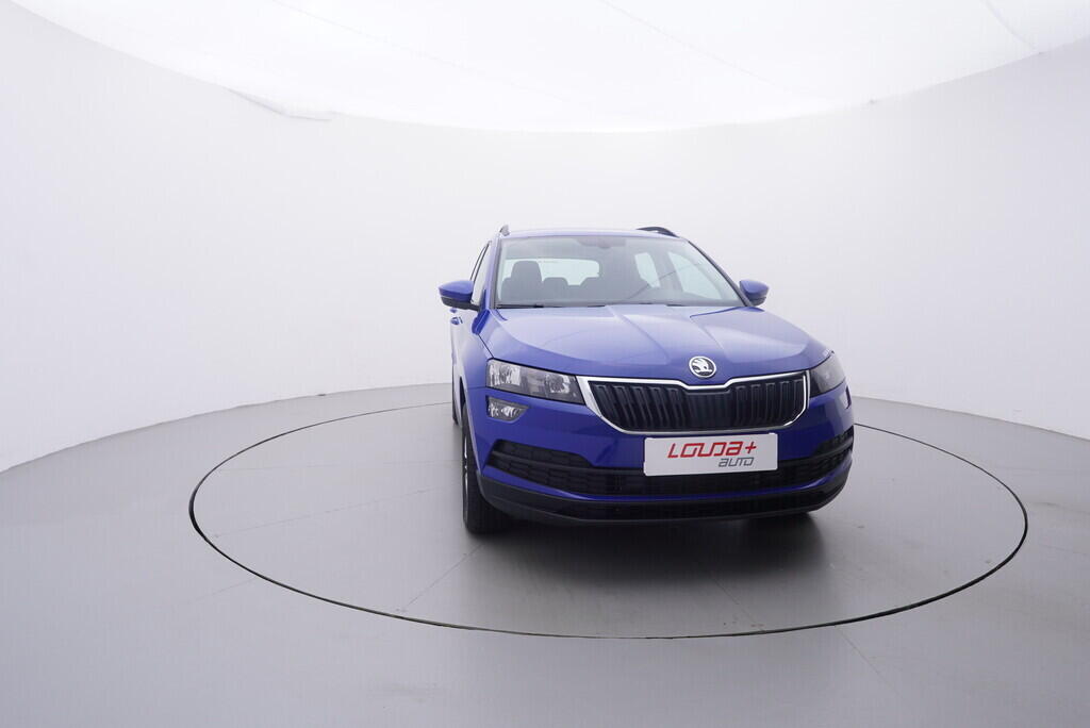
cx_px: 545
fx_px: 682
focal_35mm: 22
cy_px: 364
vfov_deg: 56.2
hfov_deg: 77.3
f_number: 5
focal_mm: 15
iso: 200
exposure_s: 1/80
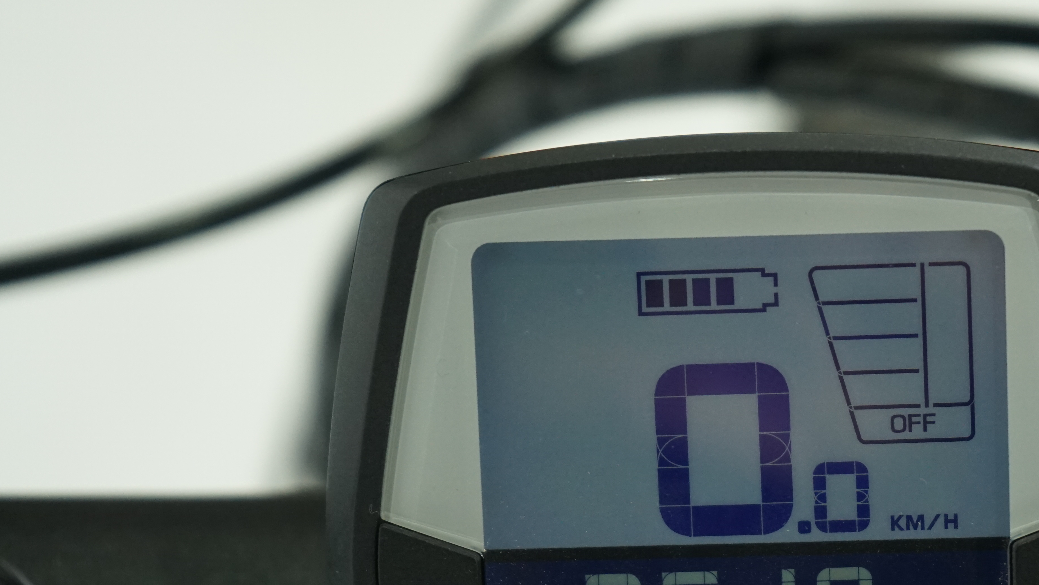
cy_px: 455
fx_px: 3279
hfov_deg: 17.9
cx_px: 789
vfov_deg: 10.2
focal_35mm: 119
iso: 1600
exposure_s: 1/200
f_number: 5.6
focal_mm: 70
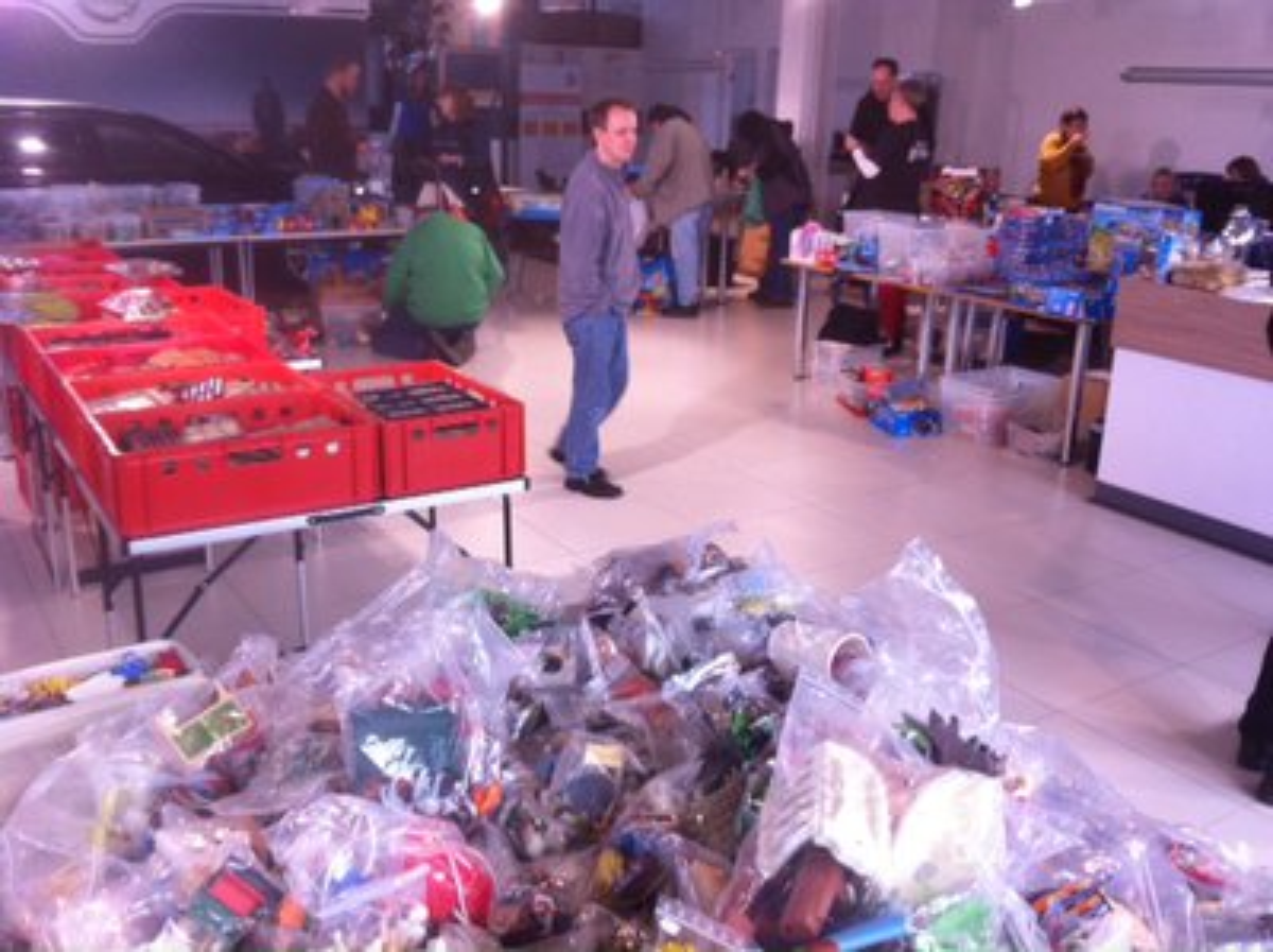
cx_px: 636
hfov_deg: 52.7
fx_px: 1286
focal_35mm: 35
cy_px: 476
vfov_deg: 40.6
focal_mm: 3.85
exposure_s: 1/40
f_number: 2.8
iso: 80
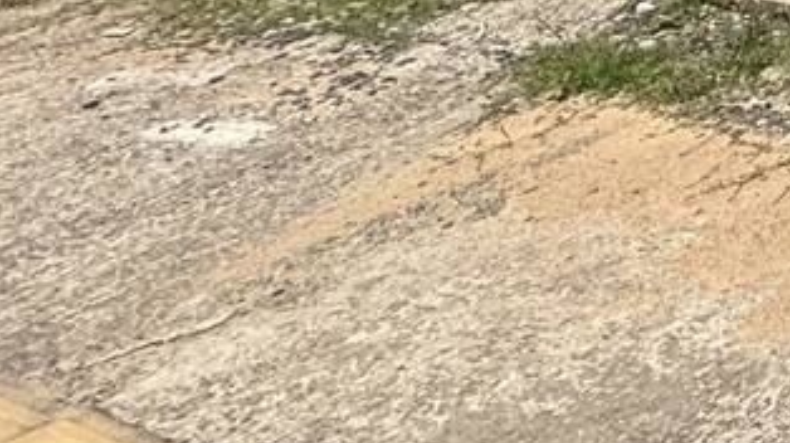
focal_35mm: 70
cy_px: -576
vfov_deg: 13.4
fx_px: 1465
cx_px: 1786
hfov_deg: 16.4
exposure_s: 1/1572
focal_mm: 2.22
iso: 50
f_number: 2.2
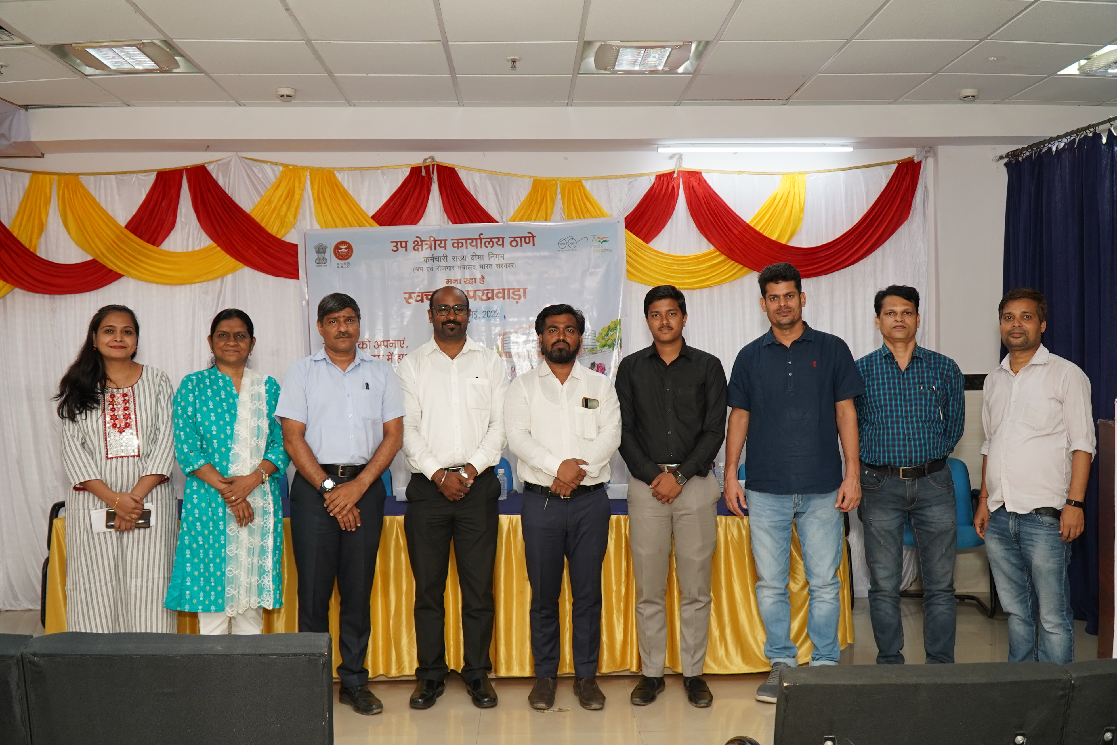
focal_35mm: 33
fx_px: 1024
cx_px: 558
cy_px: 372
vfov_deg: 40.0
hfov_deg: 57.2
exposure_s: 1/160
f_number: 4
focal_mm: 22
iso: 500
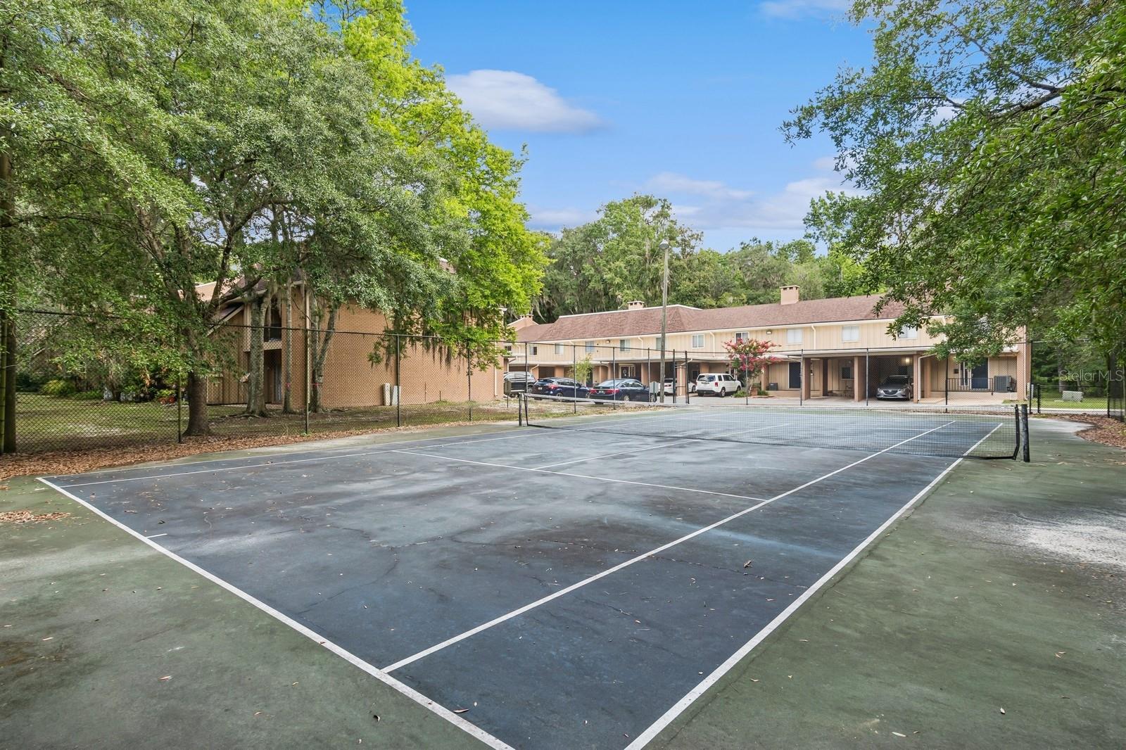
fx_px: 563
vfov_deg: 67.4
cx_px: 563
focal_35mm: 18
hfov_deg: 90.0
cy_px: 375
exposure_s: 1/80
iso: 200
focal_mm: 12
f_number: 8
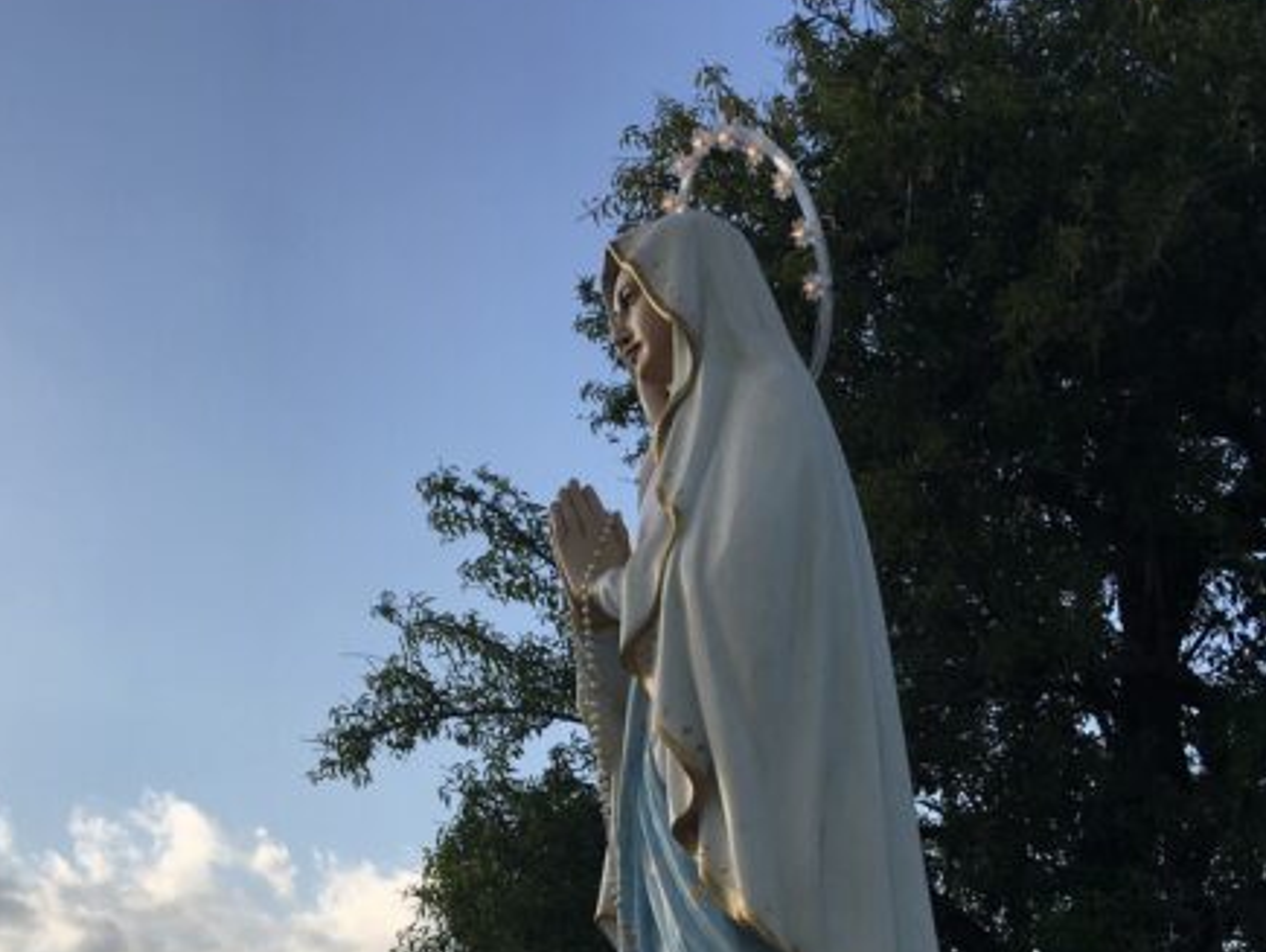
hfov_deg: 37.7
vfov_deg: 28.7
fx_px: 1830
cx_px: 405
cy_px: 729
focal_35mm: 50
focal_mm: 4.15
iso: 25
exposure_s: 1/1425
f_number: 2.2
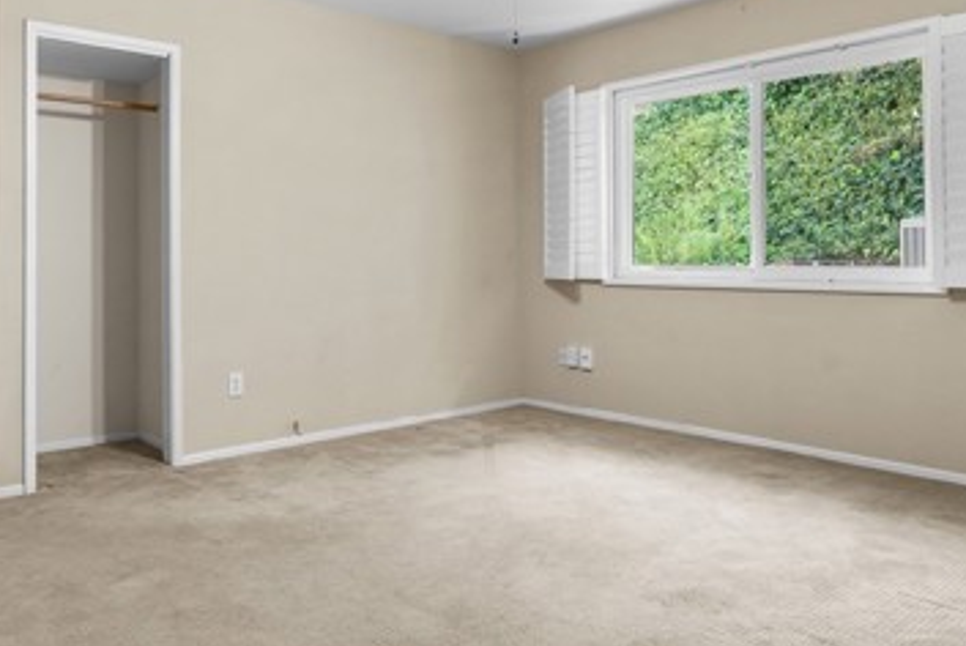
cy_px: 248
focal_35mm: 29
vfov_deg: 44.7
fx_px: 779
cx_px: 416
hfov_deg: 63.3
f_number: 8
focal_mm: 16
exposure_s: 1/2.5
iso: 640
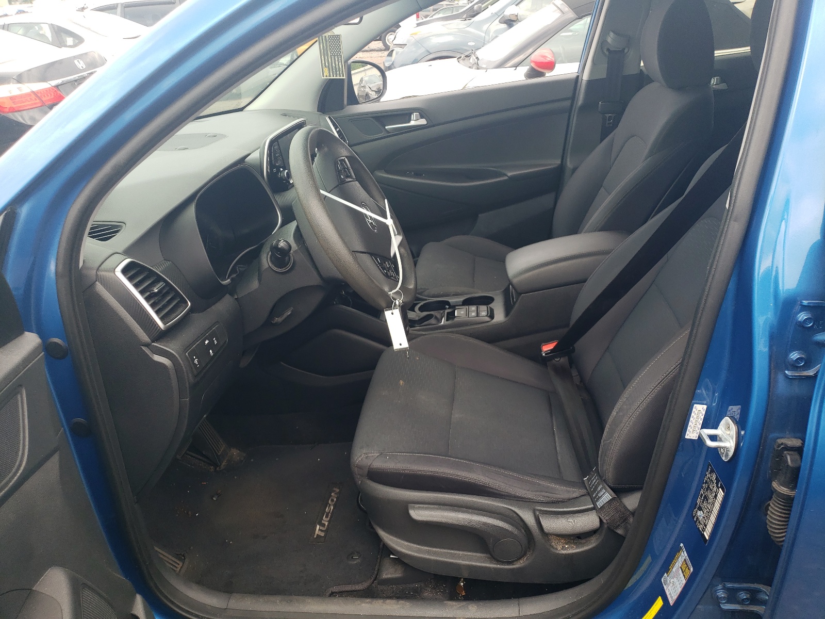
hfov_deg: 67.3
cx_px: 412
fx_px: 620
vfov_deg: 53.1
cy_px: 310
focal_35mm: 26
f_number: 1.5
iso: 50
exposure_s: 1/400
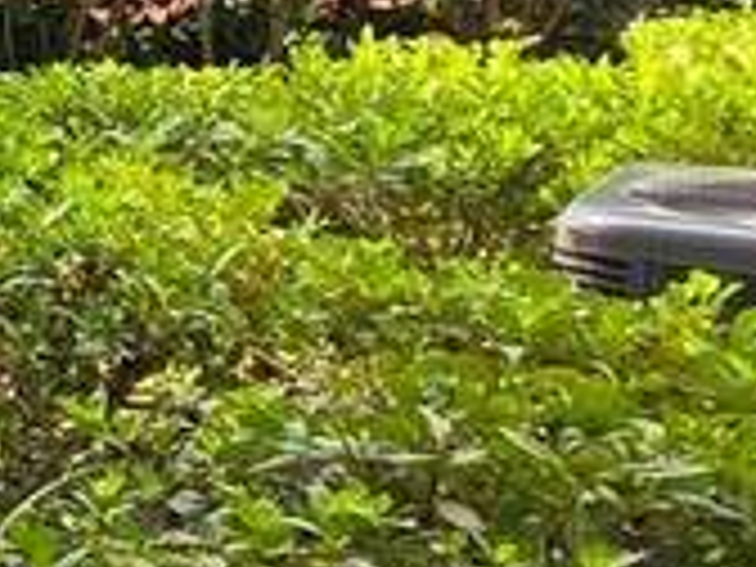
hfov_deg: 11.4
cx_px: -1516
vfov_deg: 14.8
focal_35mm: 99
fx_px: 2162
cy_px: 94
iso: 50
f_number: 2.2
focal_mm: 2.2
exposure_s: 1/1111
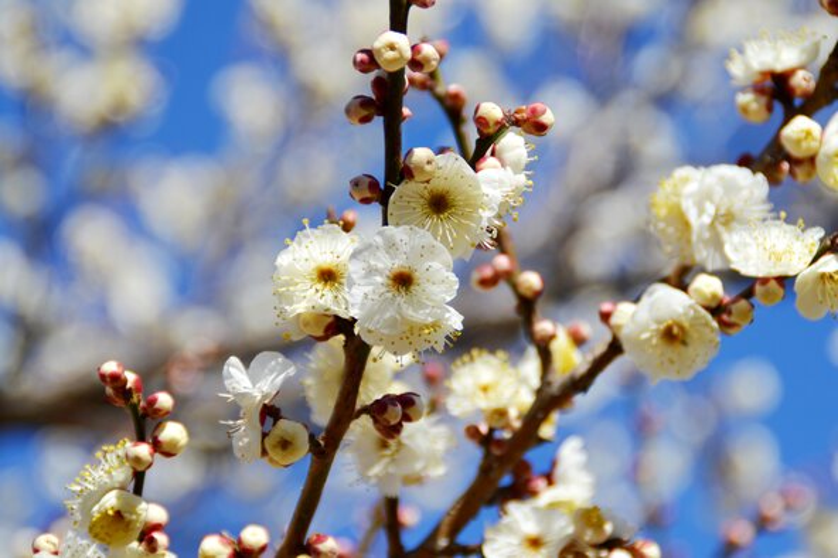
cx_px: 419
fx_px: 3315
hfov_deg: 14.4
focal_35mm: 142
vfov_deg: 9.6
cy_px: 279
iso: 100
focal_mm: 95
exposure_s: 1/640
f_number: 6.3
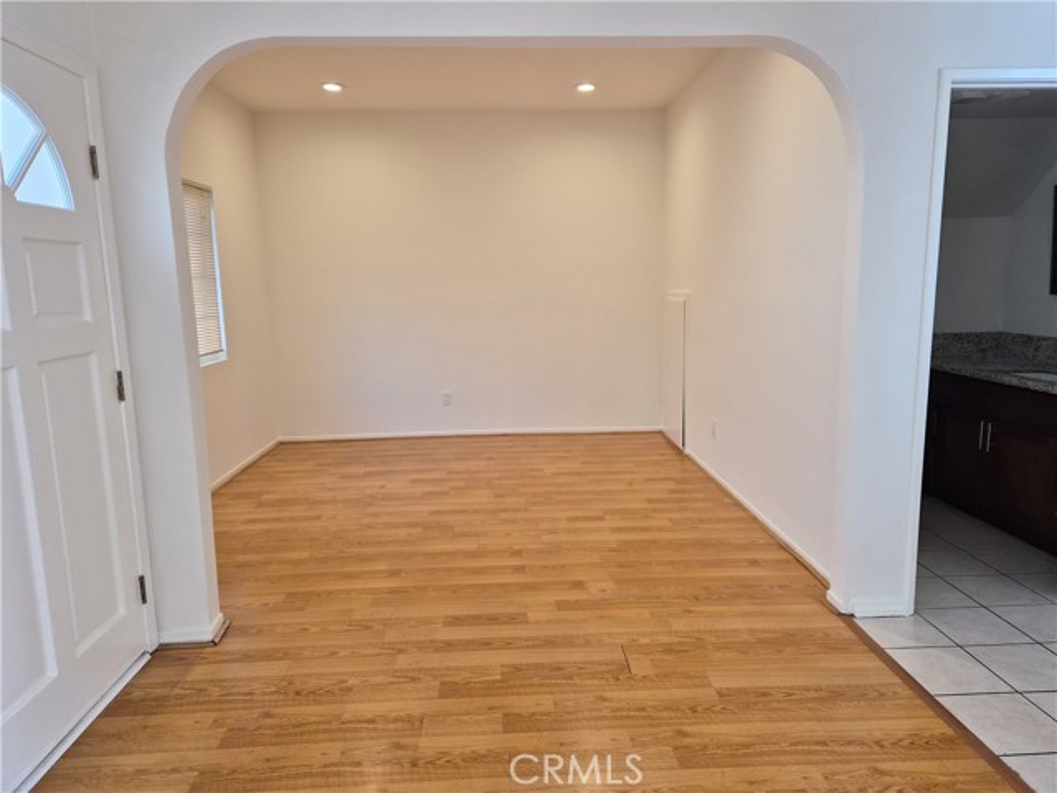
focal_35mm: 23
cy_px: 396
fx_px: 702
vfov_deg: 58.9
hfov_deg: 73.9
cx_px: 528
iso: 160
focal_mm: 5.4
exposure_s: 1/120
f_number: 1.8
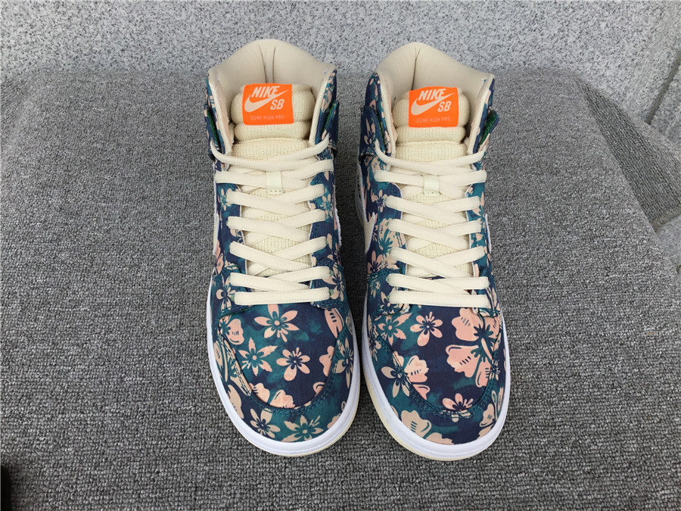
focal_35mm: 31
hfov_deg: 58.4
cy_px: 256
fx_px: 610
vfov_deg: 45.4
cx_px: 340
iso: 25
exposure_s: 1/317
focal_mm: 3.3
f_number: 2.4
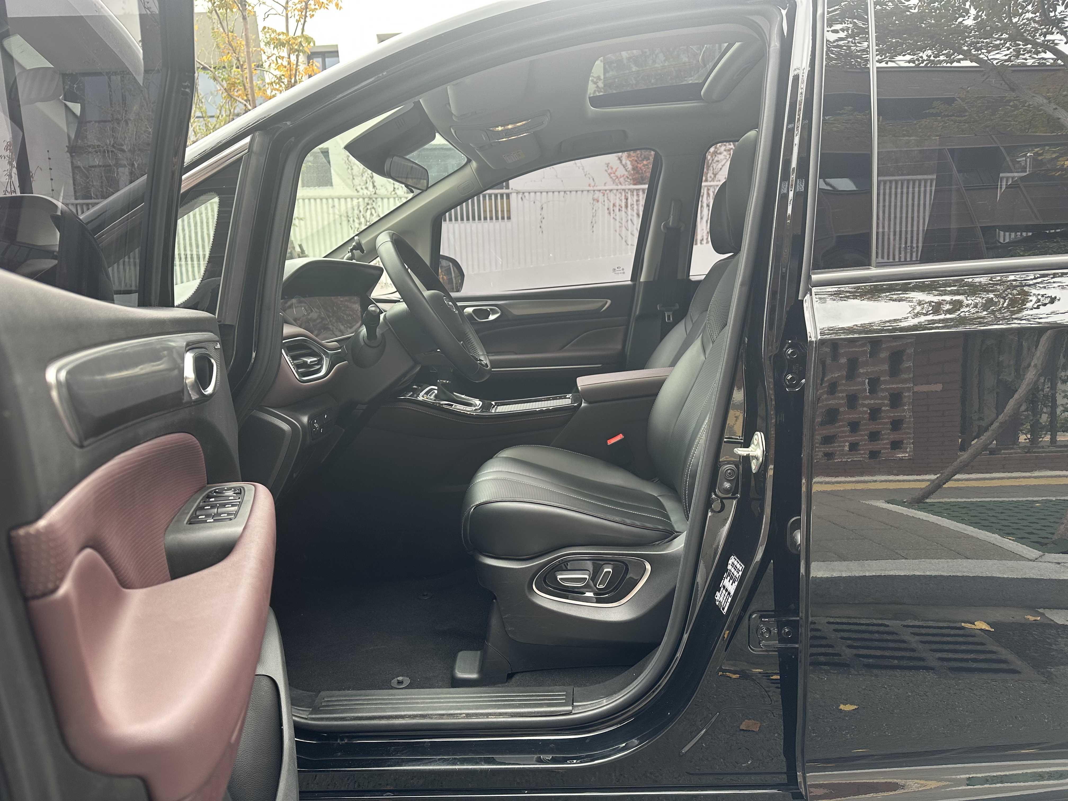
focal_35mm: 24
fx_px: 740
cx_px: 534
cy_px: 400
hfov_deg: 71.6
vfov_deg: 56.8
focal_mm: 6.86
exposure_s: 1/121
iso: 125
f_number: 1.78
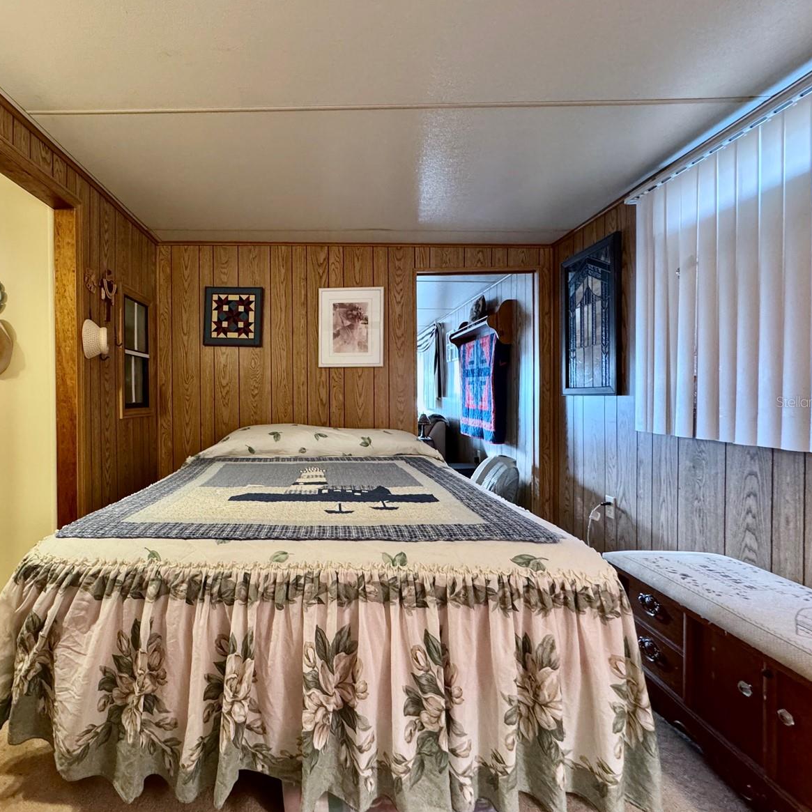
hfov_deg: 81.7
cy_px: 401
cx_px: 284
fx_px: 451
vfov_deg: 84.0
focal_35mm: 17
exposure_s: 1/60
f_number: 2.2
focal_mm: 2.22
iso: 640
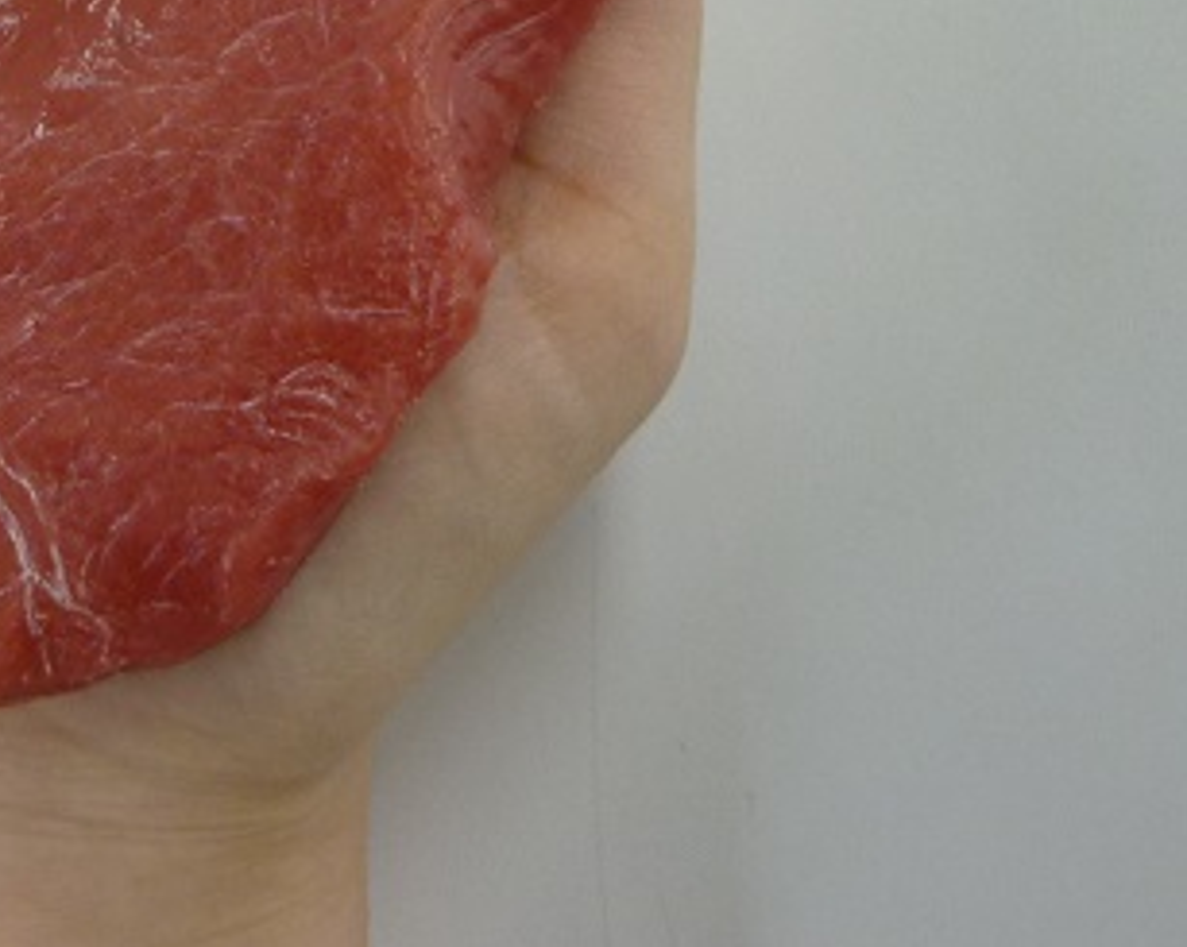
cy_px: -170
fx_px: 2948
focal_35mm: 84
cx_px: -155
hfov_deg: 21.5
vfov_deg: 17.5
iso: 160
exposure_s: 1/30
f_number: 2.8
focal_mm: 5.5
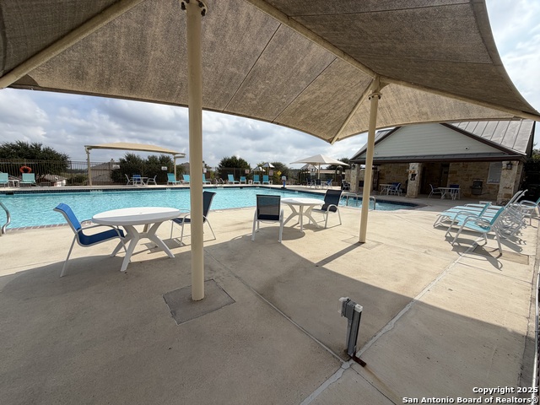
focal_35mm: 14
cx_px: 270
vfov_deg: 85.7
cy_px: 202
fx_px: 218
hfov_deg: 102.1
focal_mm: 2.22
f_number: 2.2
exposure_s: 1/1613
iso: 20
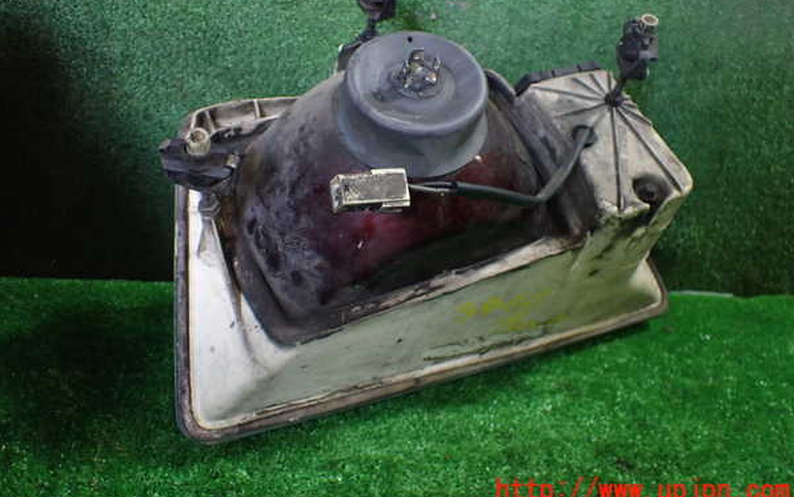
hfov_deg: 59.6
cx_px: 397
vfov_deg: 39.4
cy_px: 208
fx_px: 693
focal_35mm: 32
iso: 800
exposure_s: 1/125
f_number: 2.3
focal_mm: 5.4
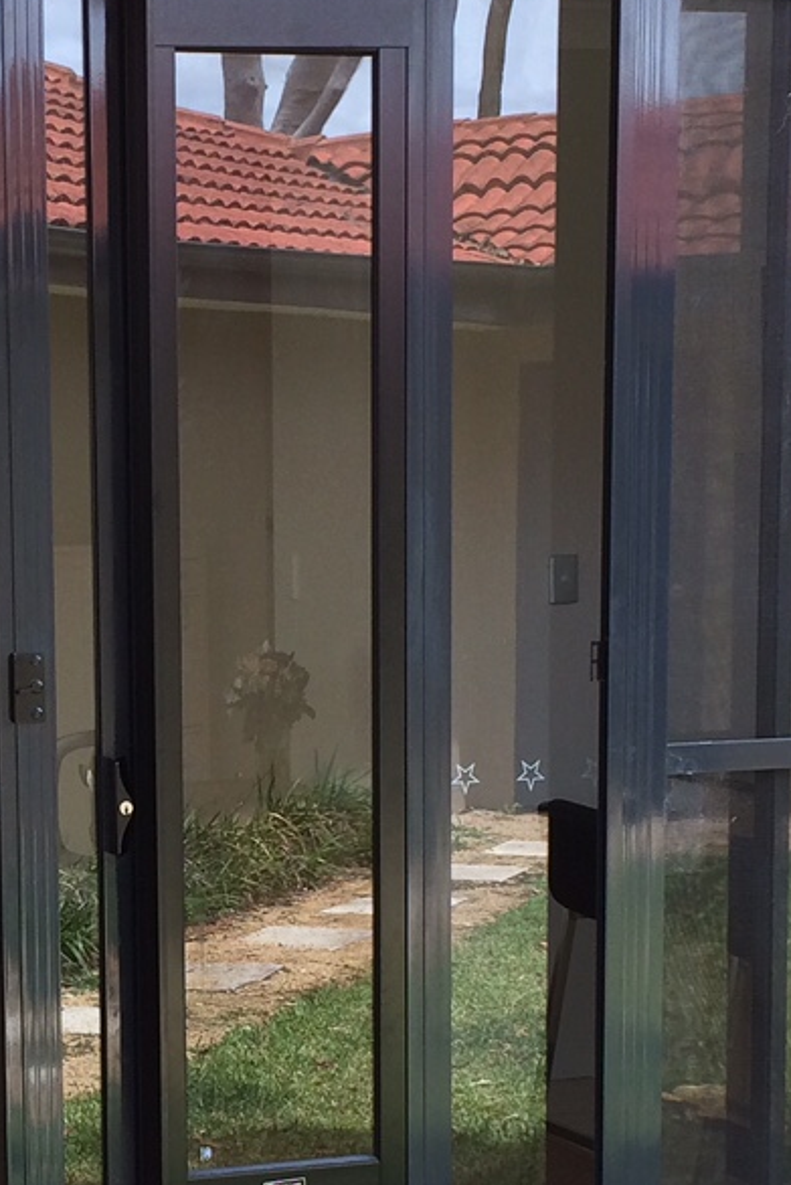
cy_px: 851
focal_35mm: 84
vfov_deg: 24.0
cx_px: 71
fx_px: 2767
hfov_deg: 16.1
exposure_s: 1/331
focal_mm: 4.15
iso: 32
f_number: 2.2
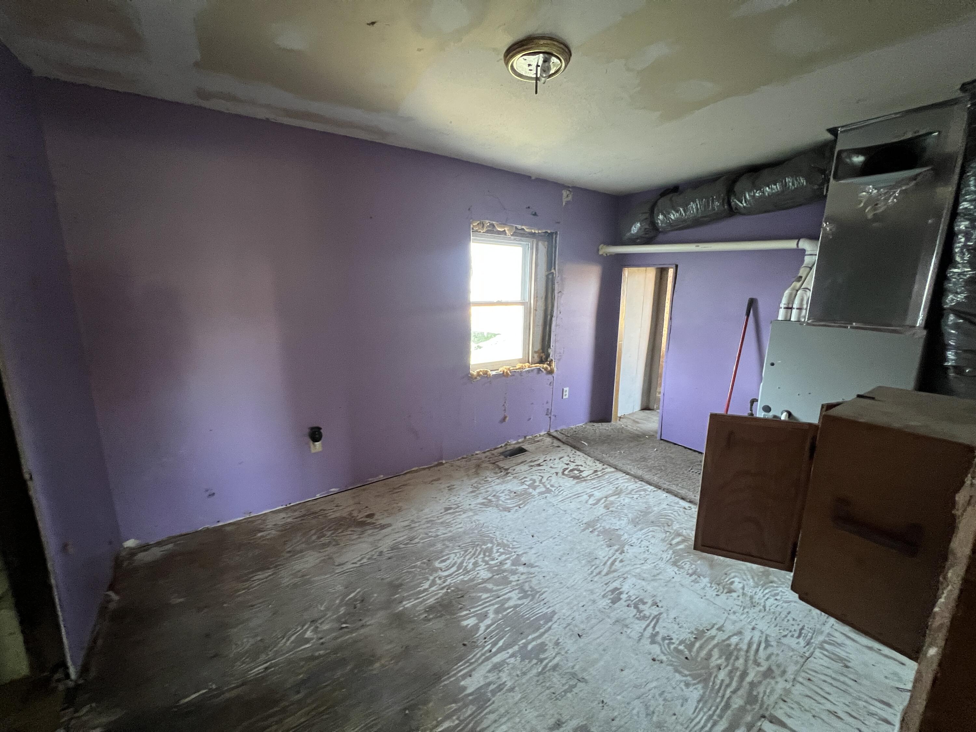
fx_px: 367
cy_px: 366
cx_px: 488
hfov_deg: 106.2
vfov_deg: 89.9
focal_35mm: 13
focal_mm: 1.57
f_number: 1.8
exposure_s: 1/60
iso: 500
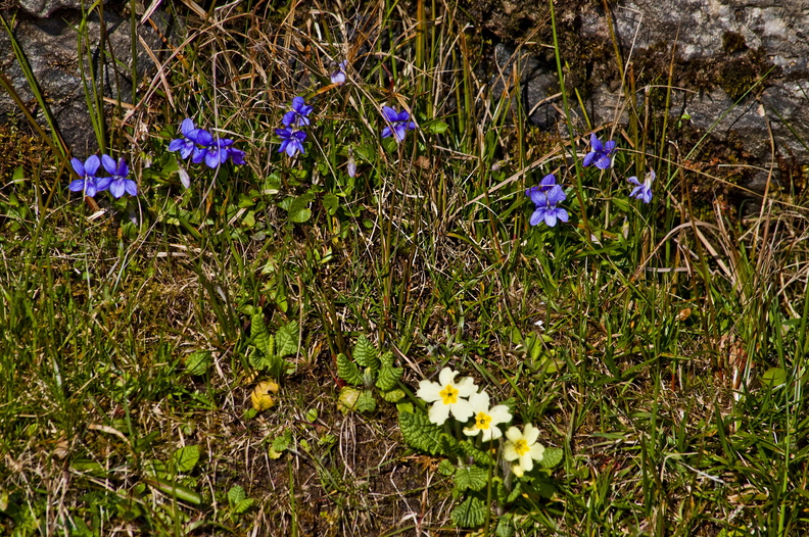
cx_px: 404
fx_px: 6565
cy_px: 268
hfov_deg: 7.1
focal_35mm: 292
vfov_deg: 4.7
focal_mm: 195
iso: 250
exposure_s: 1/750
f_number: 8
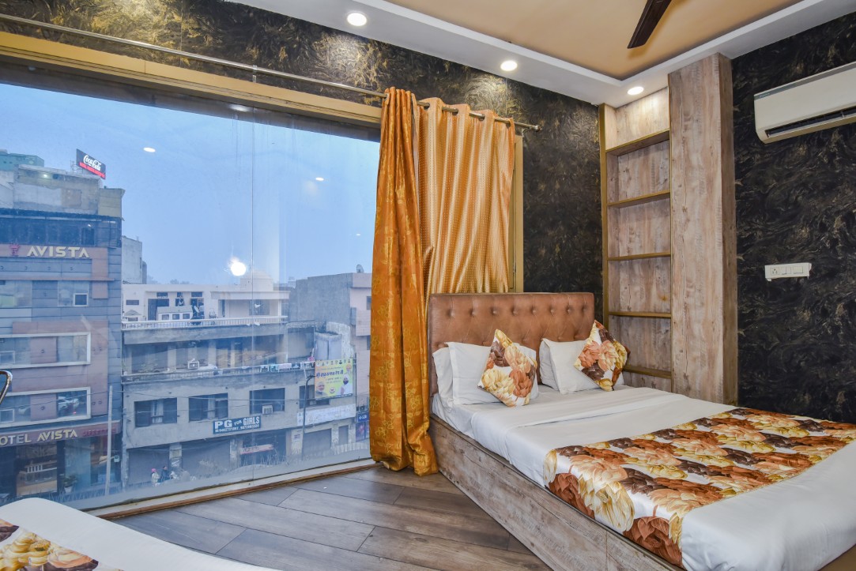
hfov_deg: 96.7
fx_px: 381
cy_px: 286
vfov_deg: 73.8
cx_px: 428
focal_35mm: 16
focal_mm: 16
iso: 1000
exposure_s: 1/50
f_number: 8
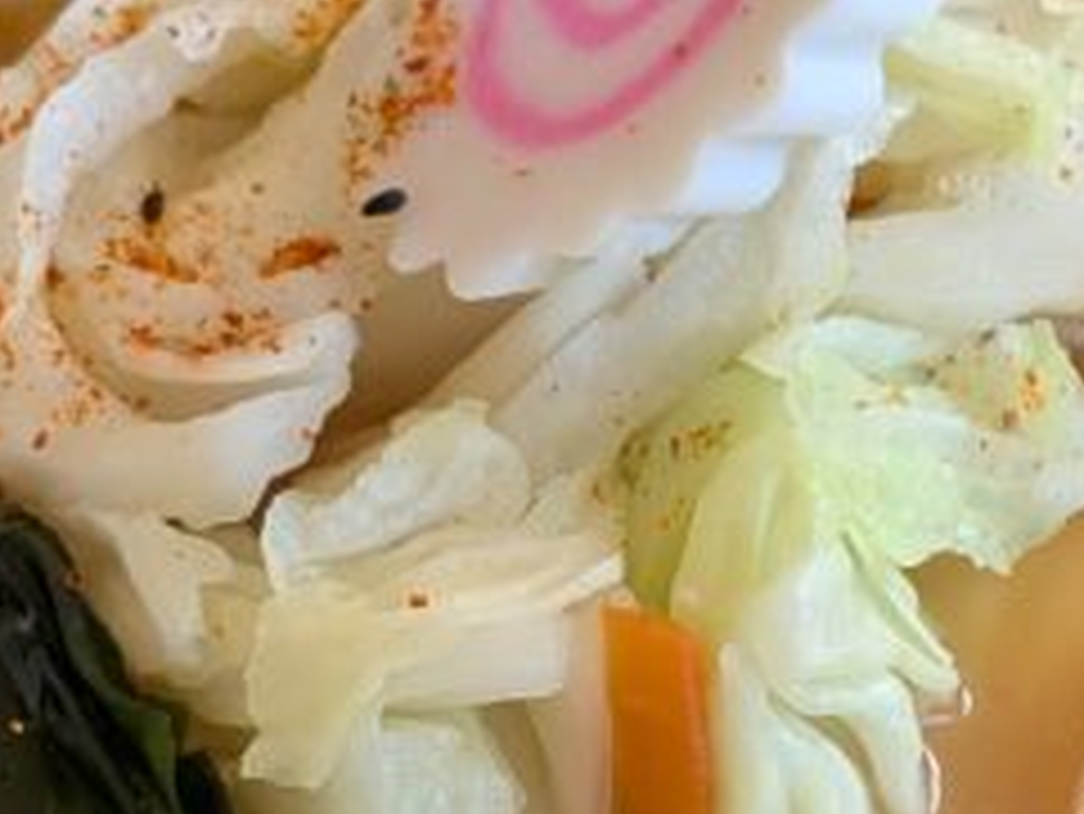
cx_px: 742
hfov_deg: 19.2
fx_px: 3196
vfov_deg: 14.4
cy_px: 715
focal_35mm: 102
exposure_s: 1/100
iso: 42
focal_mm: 4.53
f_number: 1.7
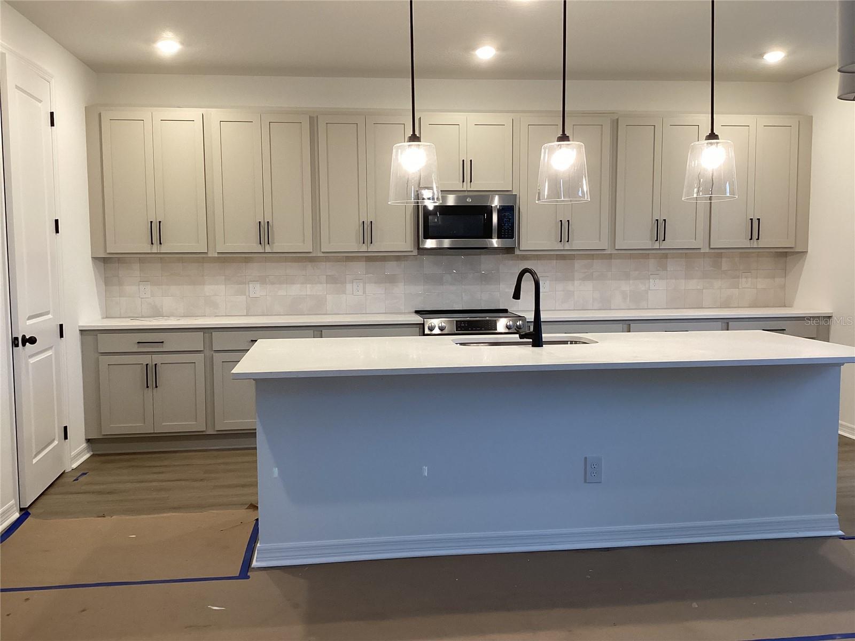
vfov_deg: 45.4
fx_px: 766
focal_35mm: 31
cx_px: 428
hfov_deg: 58.4
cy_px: 320
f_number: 2.4
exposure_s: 1/60
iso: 125
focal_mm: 3.3
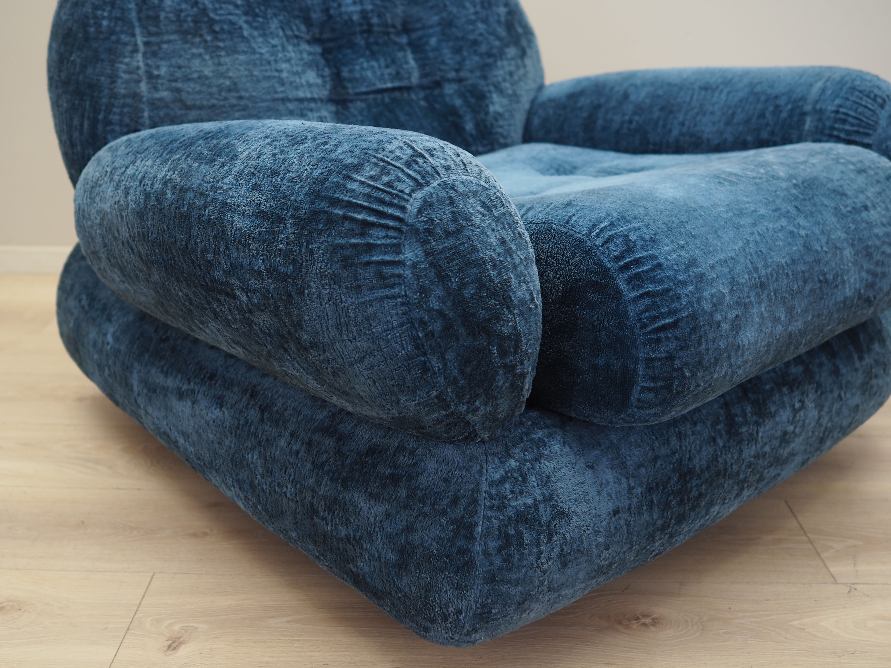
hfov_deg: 54.0
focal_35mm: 34
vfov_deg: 41.8
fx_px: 875
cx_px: 446
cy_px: 334
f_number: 2
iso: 320
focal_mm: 17
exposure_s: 1/30
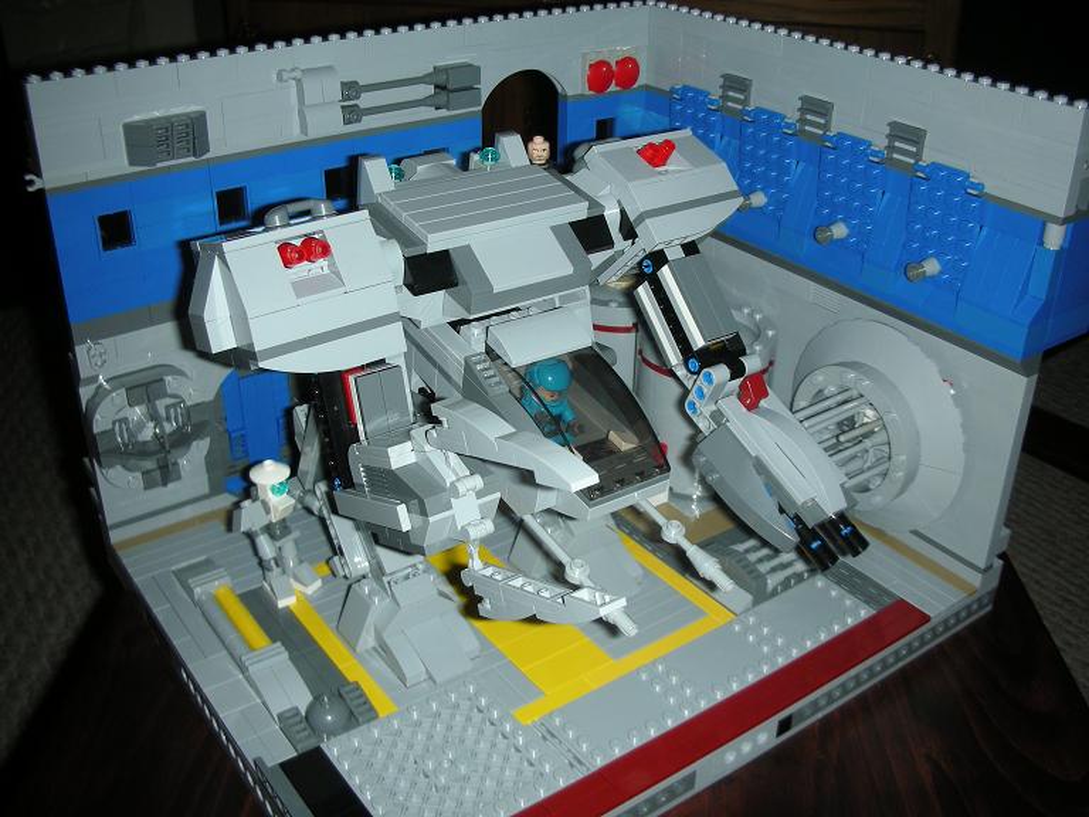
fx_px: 1101
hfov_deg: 52.6
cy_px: 408
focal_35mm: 35
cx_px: 544
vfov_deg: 40.7
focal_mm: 5.8
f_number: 2.8
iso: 50
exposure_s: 1/60
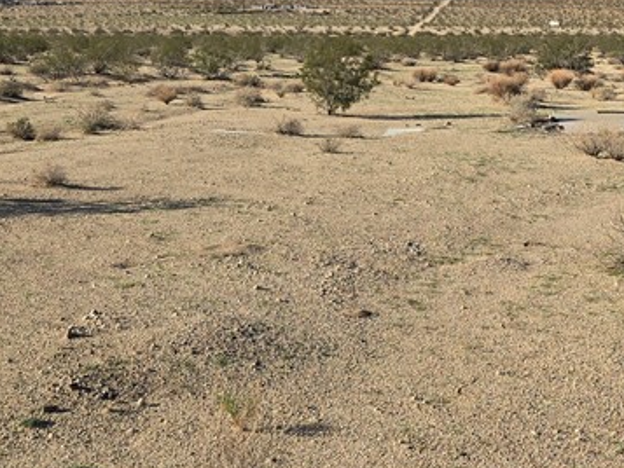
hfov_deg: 28.9
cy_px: -16
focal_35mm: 66
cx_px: 472
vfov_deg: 21.4
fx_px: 1190
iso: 25
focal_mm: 5.4
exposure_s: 1/2277
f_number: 1.8
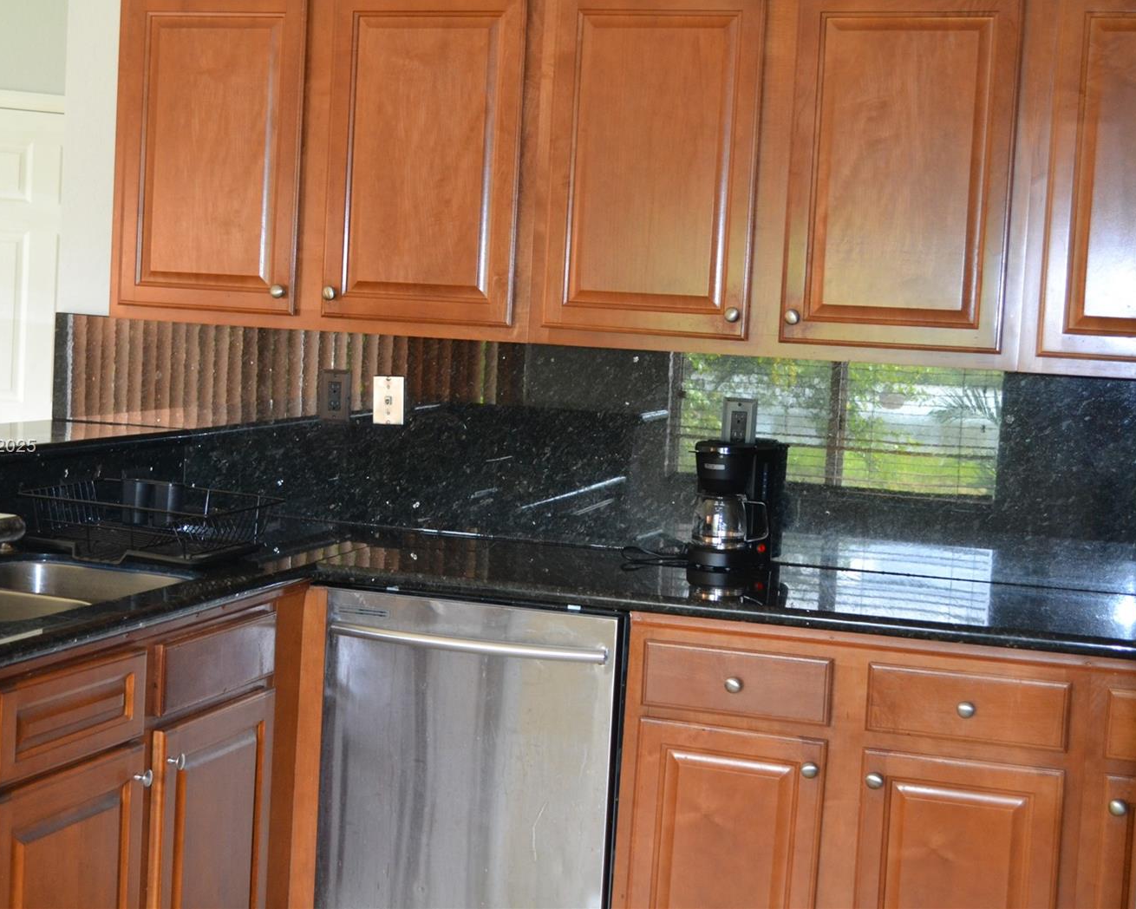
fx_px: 1849
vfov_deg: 27.6
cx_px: 453
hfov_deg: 34.0
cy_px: 448
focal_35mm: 55
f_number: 4.8
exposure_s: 1/60
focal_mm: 32
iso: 1250
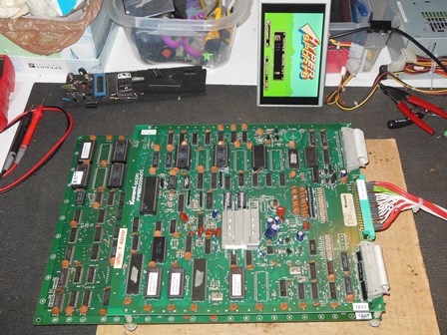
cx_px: 224
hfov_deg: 49.0
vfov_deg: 37.7
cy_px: 168
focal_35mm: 38
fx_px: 491
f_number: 3.6
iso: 200
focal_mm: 6.8
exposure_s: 1/30
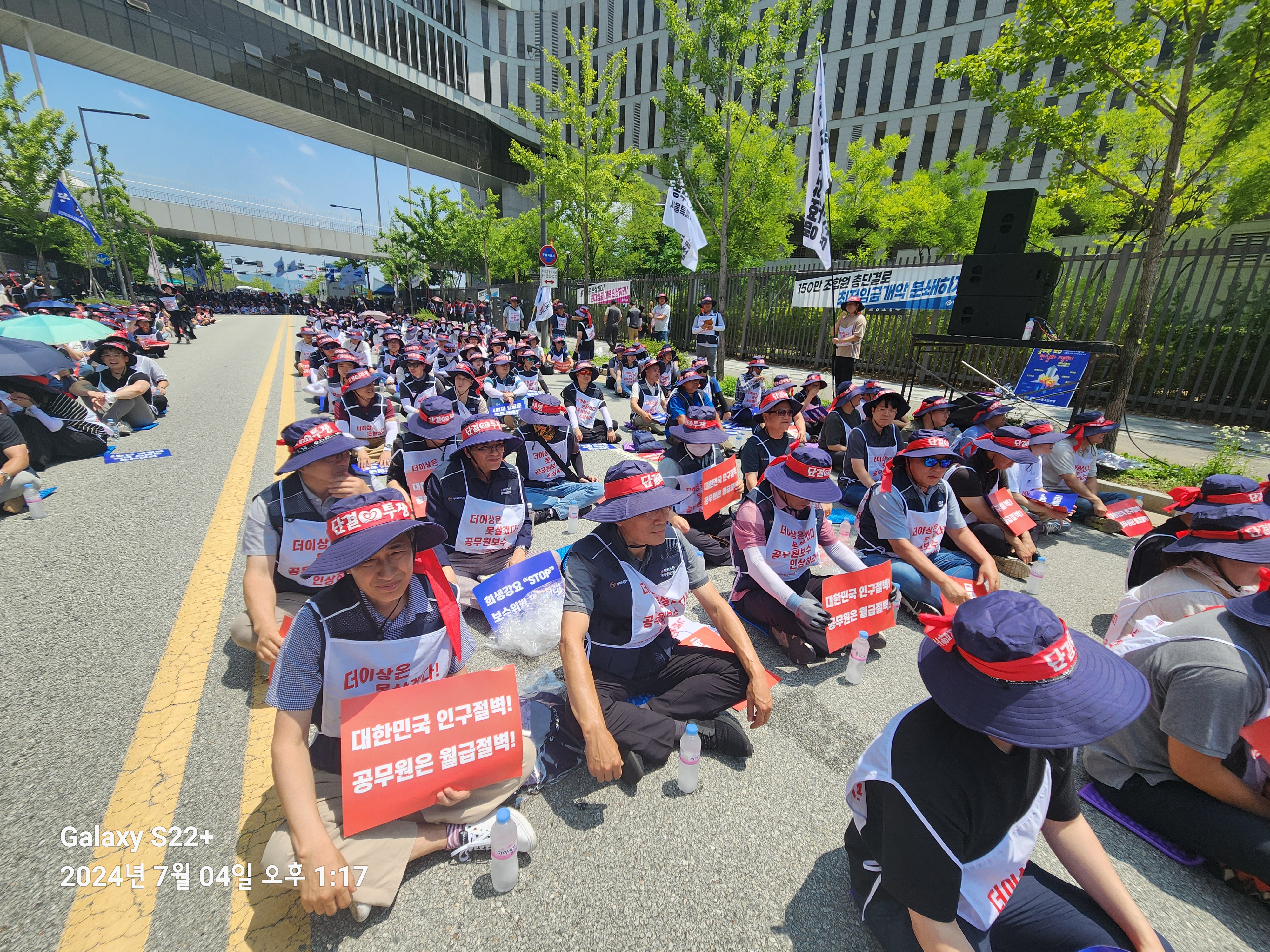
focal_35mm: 13
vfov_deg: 89.9
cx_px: 635
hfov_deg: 106.2
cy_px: 476
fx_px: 477
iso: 50
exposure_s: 1/1517
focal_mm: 2.2
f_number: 2.2
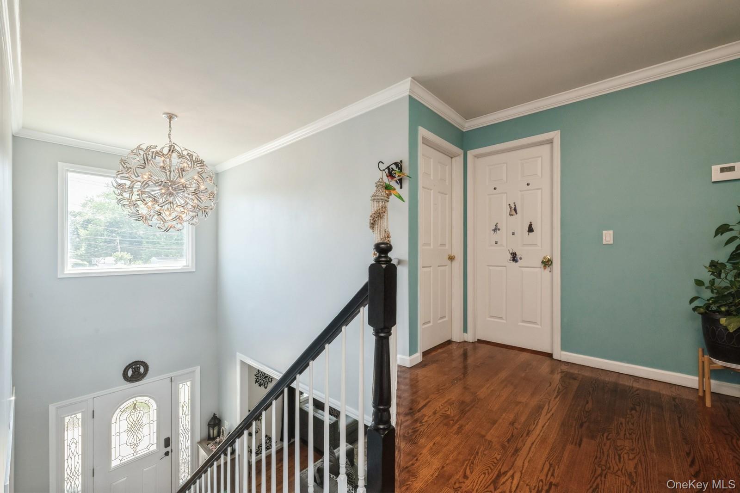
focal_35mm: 15
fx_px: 308
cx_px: 370
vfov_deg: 77.3
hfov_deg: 100.4
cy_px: 246
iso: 400
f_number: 11
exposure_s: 1/25
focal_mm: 15
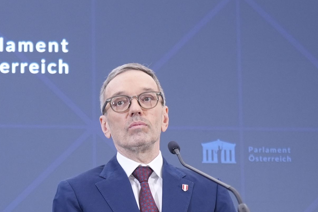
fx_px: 963
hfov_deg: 18.0
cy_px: 274
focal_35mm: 109
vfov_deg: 12.2
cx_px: -45
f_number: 2.8
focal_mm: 33
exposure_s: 1/200
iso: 1250
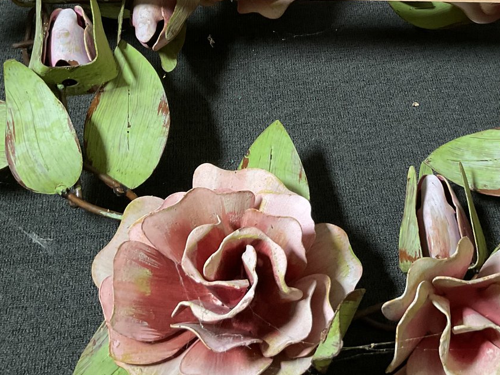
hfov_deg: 36.1
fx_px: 751
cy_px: 58
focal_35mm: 52
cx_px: 369
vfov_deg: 27.3
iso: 100
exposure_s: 1/50
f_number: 1.8
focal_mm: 3
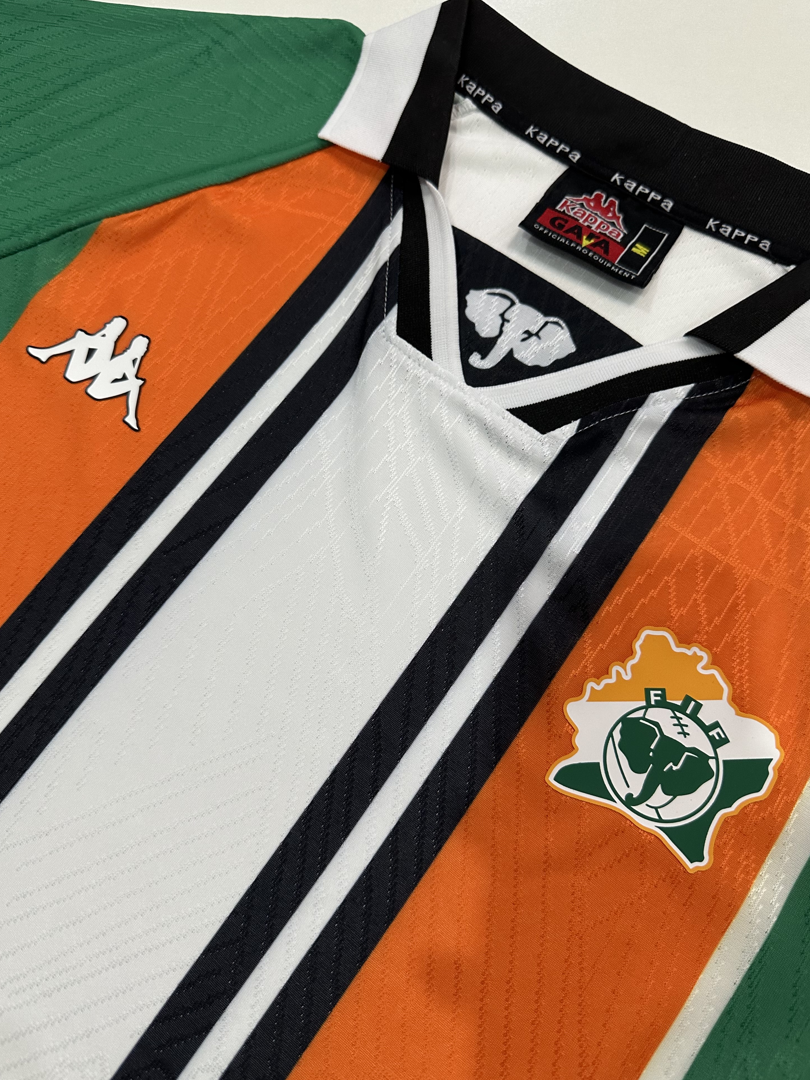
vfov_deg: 69.4
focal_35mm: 25
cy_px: 531
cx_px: 401
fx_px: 780
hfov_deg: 54.9
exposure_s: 1/50
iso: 200
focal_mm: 6.86
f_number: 1.78
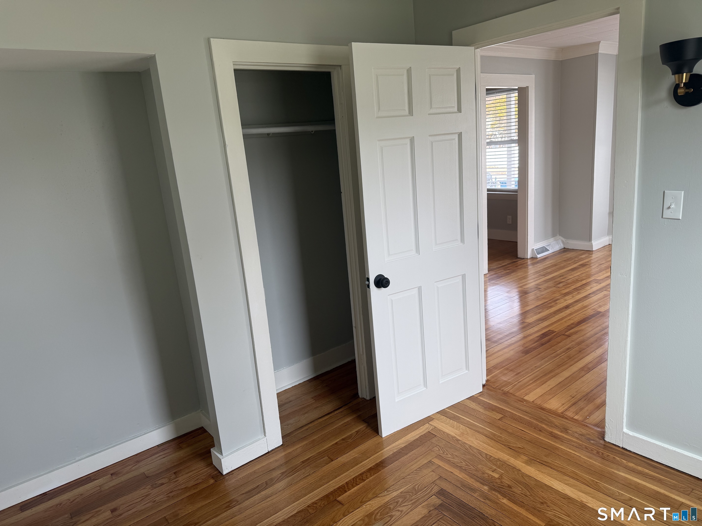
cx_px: 351
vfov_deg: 56.8
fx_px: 487
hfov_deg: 71.6
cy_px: 263
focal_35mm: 24
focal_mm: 6.76
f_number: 1.78
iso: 64
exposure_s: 1/176
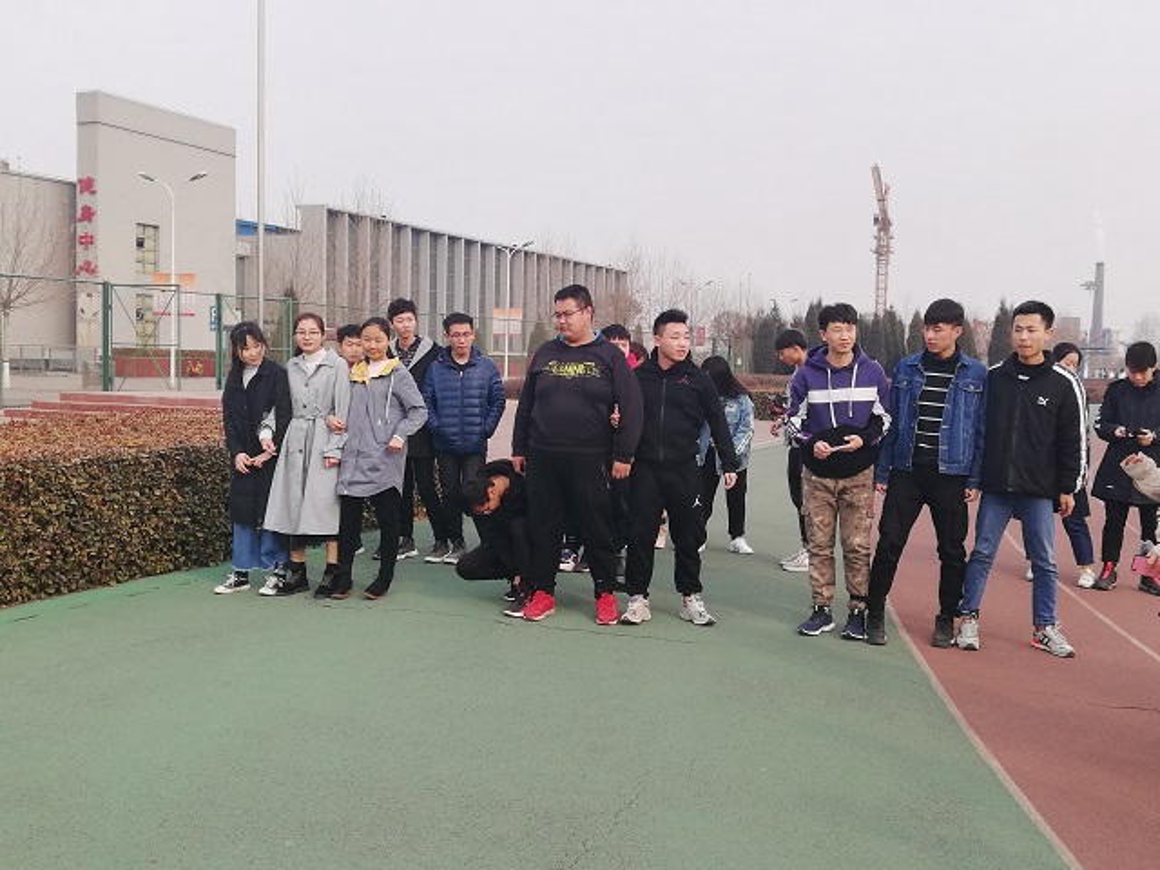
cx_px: 580
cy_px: 435
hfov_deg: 51.4
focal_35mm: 36
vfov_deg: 39.7
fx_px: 1206
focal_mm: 3.81
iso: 50
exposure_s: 1/270
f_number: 2.2
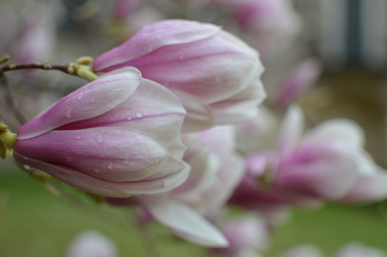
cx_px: 194
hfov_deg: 37.9
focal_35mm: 52
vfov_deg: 25.7
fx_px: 564
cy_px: 128
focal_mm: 35
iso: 100
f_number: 1.8
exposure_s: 1/2000
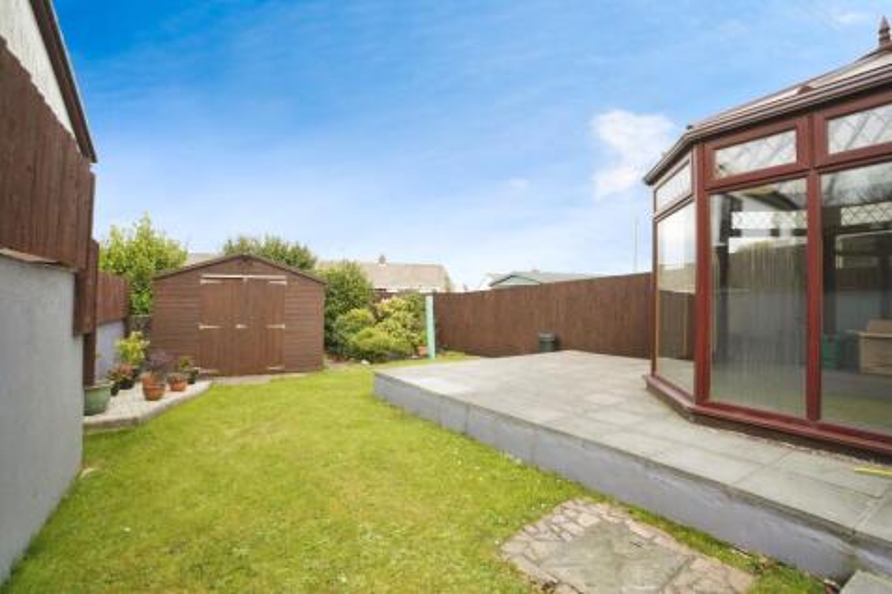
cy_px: 297
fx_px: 396
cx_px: 446
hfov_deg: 96.8
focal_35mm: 16
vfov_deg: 73.7
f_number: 9
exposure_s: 1/1250
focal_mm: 16
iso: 2000
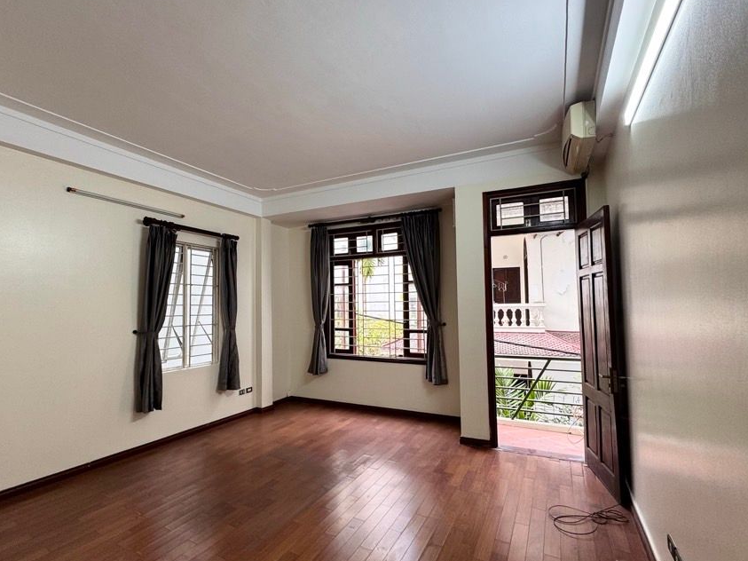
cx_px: 325
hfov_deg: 90.5
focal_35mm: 17
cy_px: 290
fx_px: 367
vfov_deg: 74.7
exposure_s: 1/100
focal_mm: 2.22
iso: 125
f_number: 2.2
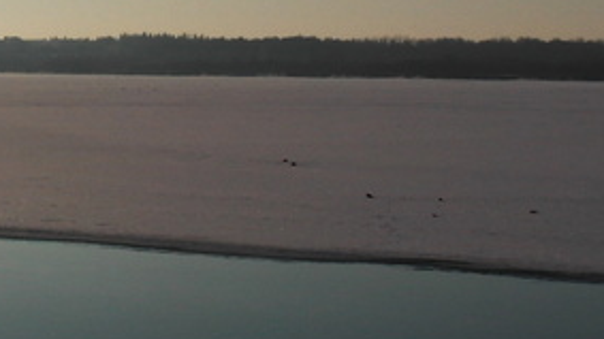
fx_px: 2738
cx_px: -685
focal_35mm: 171
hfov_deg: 11.2
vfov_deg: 7.0
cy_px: -54
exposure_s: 1/250
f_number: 22
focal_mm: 22
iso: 125
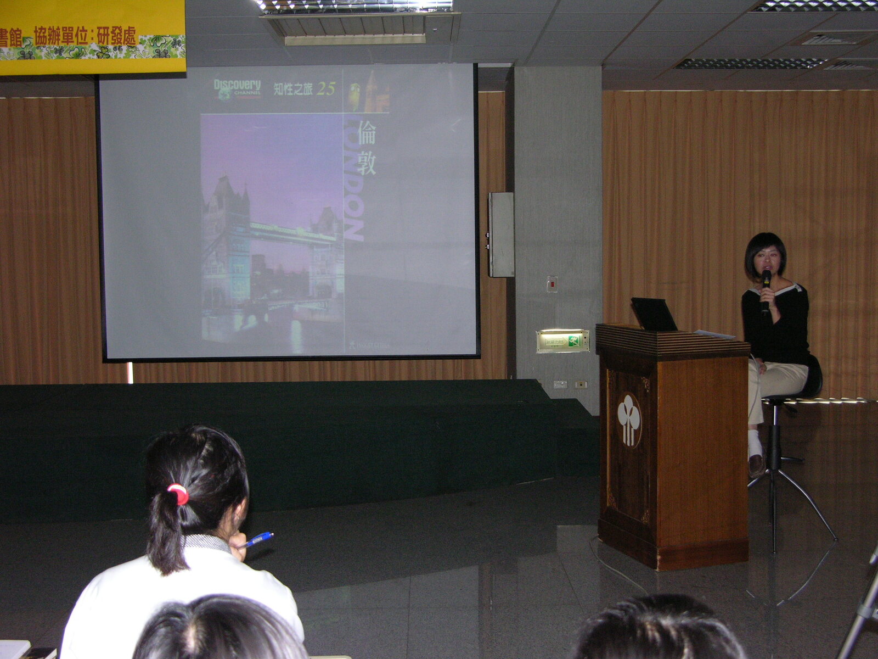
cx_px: 439
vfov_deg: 29.1
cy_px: 330
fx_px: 1268
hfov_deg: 38.2
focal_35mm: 50
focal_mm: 12.7
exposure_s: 1/60.1
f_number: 3
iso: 200
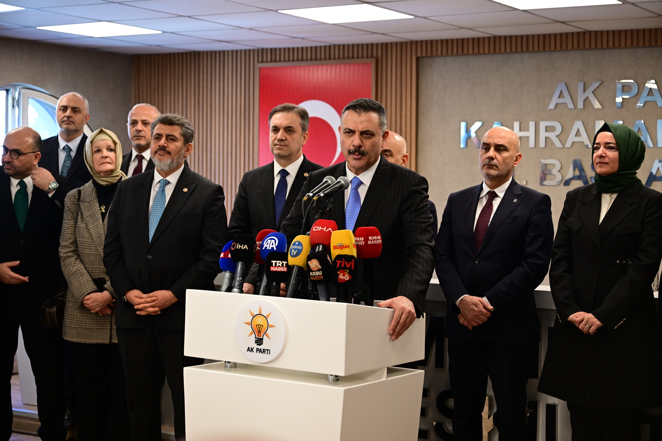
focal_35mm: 66
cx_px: 331
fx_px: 1213
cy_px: 220
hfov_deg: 30.5
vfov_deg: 20.6
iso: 800
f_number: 3.5
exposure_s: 1/160
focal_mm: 66
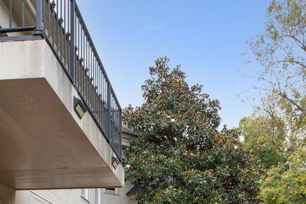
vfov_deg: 22.1
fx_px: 433
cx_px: 141
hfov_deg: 38.9
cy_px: 302
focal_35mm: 51
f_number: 8
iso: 200
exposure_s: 1/100
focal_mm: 17
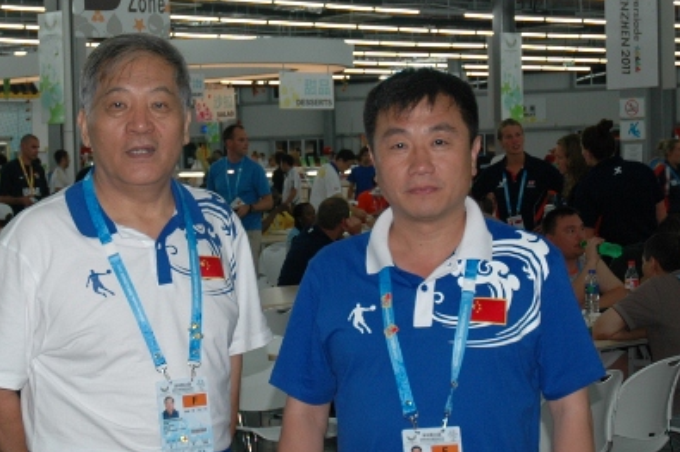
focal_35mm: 88
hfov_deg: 23.0
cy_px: 215
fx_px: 1662
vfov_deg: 15.5
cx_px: 234
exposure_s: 1/60
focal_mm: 29
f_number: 4
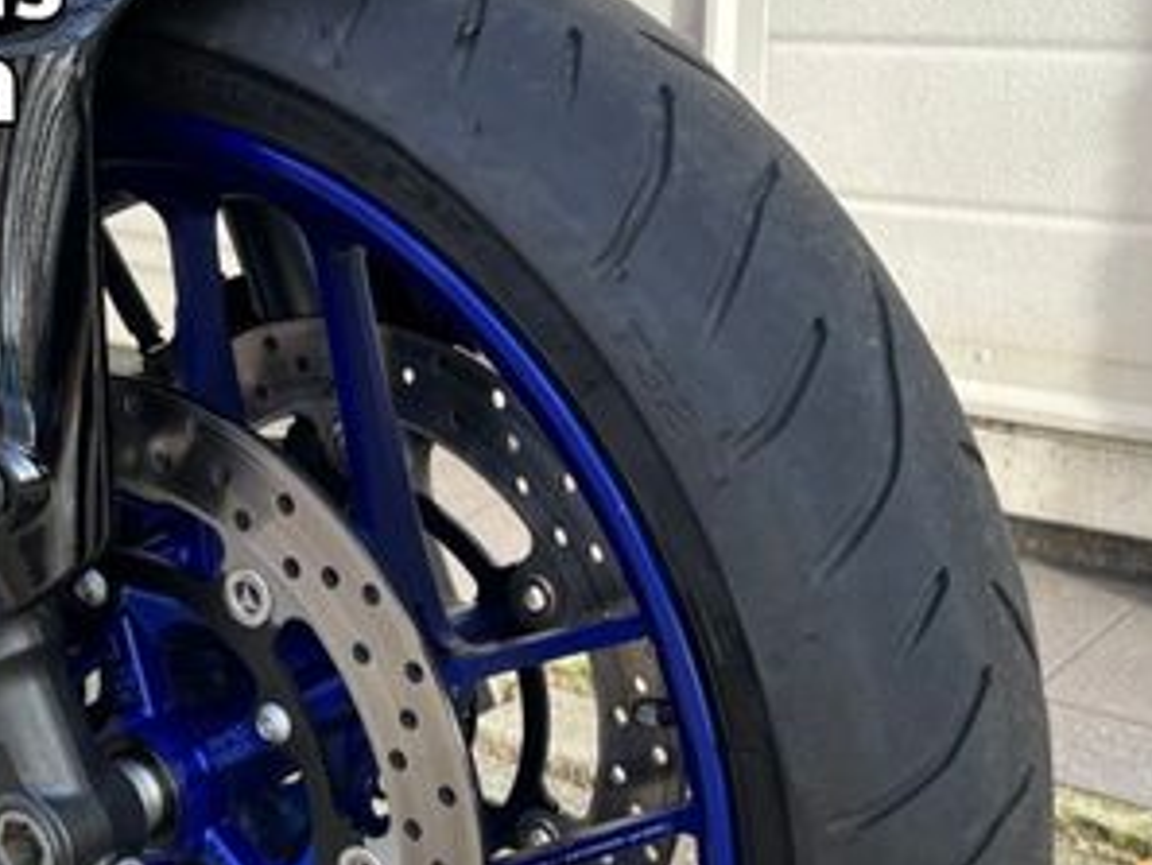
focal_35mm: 56
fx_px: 1864
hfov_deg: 34.1
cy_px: 721
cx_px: 392
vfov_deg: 25.6
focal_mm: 5.1
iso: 50
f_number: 1.6
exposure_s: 1/143
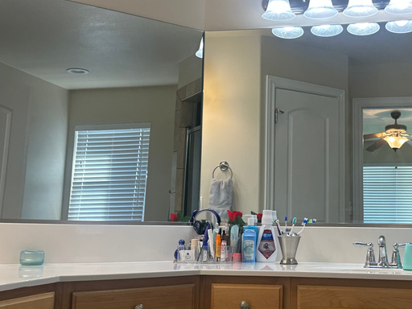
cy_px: 143
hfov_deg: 38.9
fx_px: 571
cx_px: 297
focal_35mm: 48
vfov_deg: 30.3
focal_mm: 6.86
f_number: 1.78
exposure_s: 1/120
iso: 100
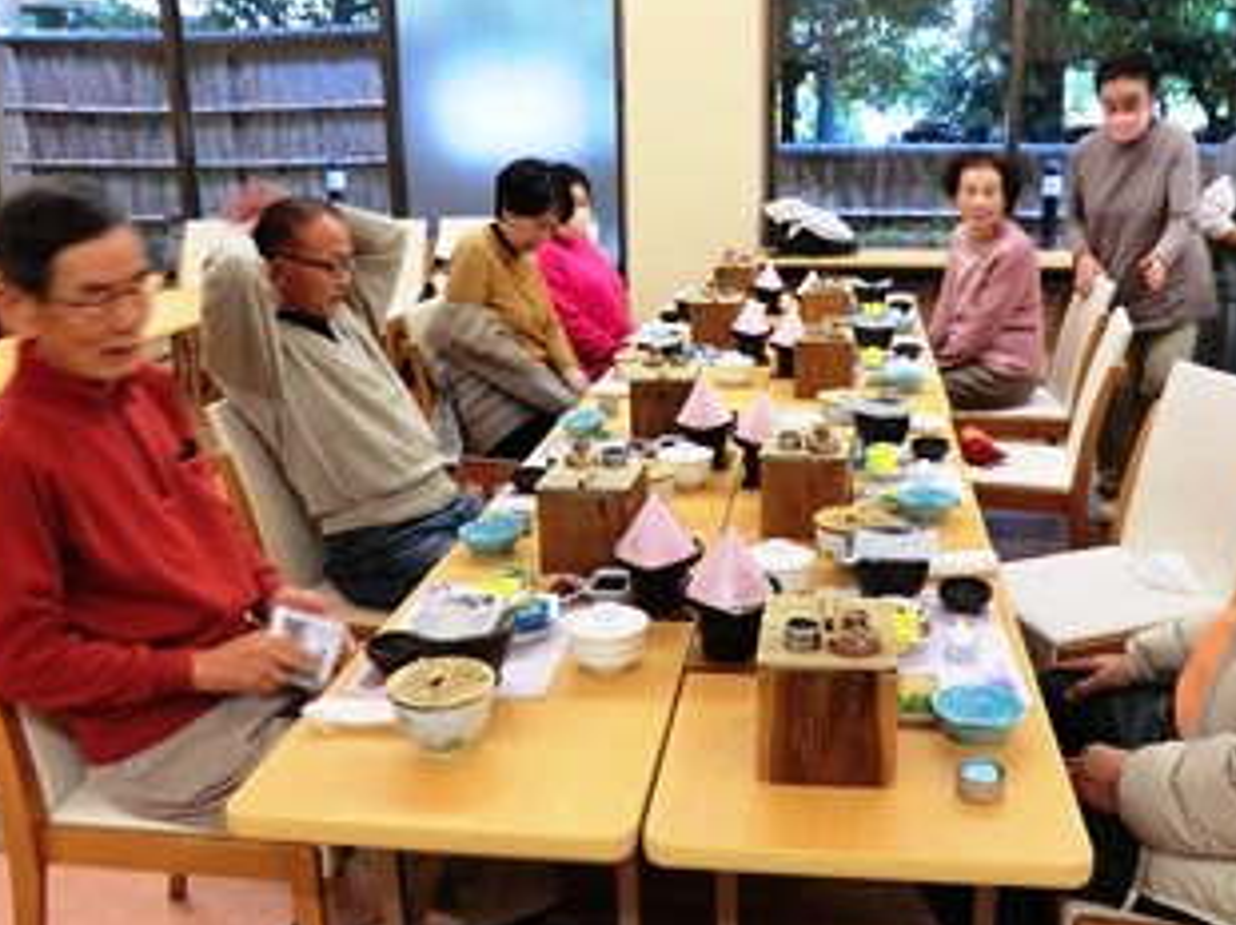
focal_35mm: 31
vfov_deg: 45.4
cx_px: 738
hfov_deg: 58.0
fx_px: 1106
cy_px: 486
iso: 100
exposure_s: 1/13
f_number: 3.2
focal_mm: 4.3
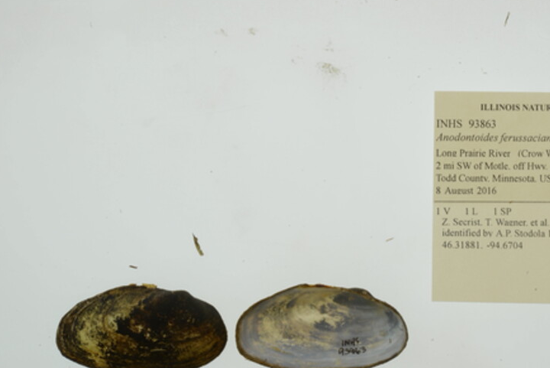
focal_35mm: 100
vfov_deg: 13.7
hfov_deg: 20.2
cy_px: 209
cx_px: 413
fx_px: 1529
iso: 100
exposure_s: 1/13
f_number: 32
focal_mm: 60
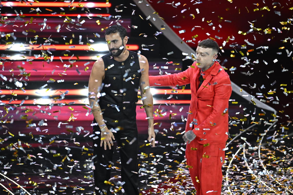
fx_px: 2441
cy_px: 98
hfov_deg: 6.9
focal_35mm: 300
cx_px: 146
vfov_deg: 4.6
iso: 3200
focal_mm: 300
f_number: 2.8
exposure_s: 1/320
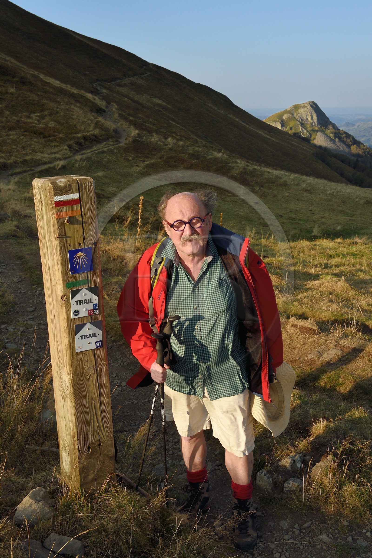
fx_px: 652
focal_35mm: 42
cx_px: 186
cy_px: 279
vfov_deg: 46.4
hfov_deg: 31.9
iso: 800
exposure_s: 1/500
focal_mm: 42
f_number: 16
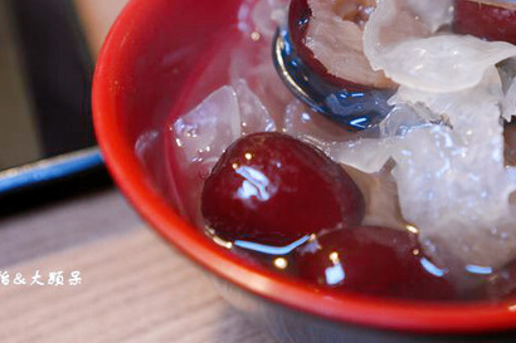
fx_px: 831
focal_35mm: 58
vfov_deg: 22.8
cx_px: 347
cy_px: 38
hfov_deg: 34.2
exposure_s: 1/40
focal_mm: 28
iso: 320
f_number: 3.2
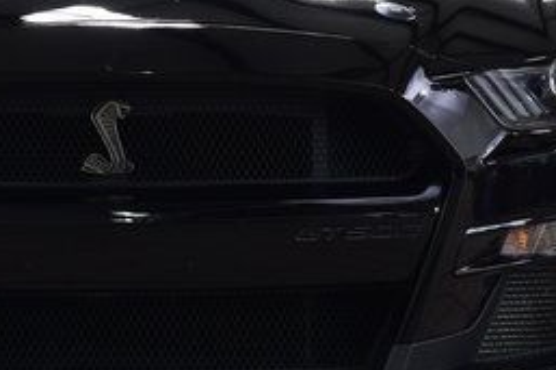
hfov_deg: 8.6
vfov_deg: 5.7
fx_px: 3689
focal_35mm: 239
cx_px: 112
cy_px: 42
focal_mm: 40
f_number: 6.3
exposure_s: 1/20
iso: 400
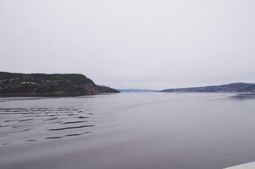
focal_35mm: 36
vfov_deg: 36.8
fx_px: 255
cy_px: 84
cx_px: 128
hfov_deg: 53.2
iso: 200
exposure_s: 1/500
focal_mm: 24
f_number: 8
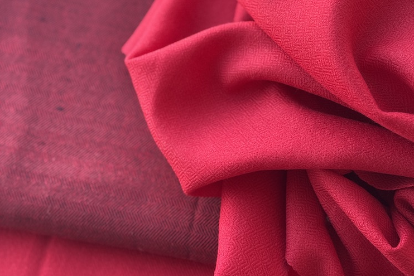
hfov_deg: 30.1
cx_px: 207
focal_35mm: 67
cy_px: 54
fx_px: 771
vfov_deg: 20.1
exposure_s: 1/121
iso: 80
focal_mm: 6.76
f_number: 1.78
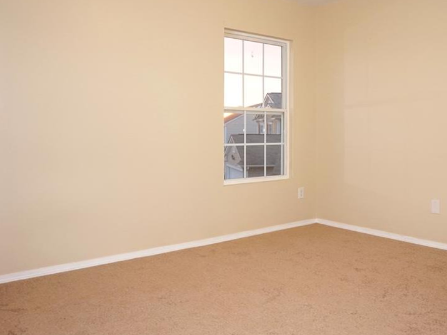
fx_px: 426
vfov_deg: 42.8
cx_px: 278
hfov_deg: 54.8
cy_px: 146
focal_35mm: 33
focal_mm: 16
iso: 800
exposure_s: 1/160
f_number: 4
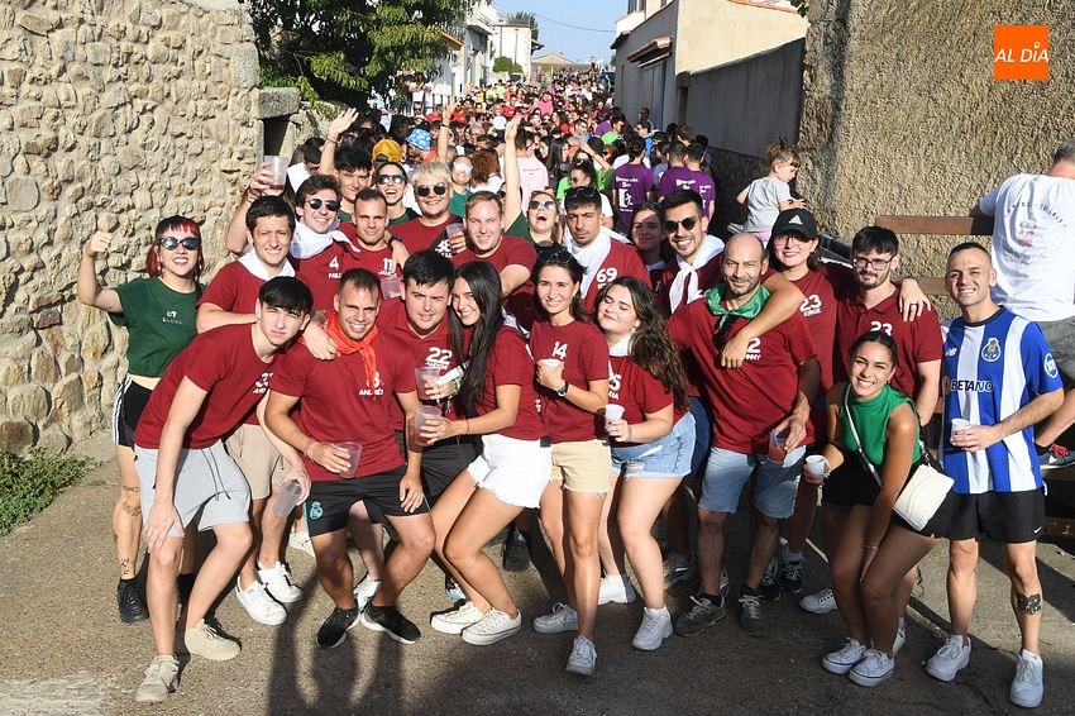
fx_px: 1075
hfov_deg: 53.2
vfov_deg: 36.8
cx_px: 538
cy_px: 358
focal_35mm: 36
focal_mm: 24
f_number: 14
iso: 250
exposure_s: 1/125
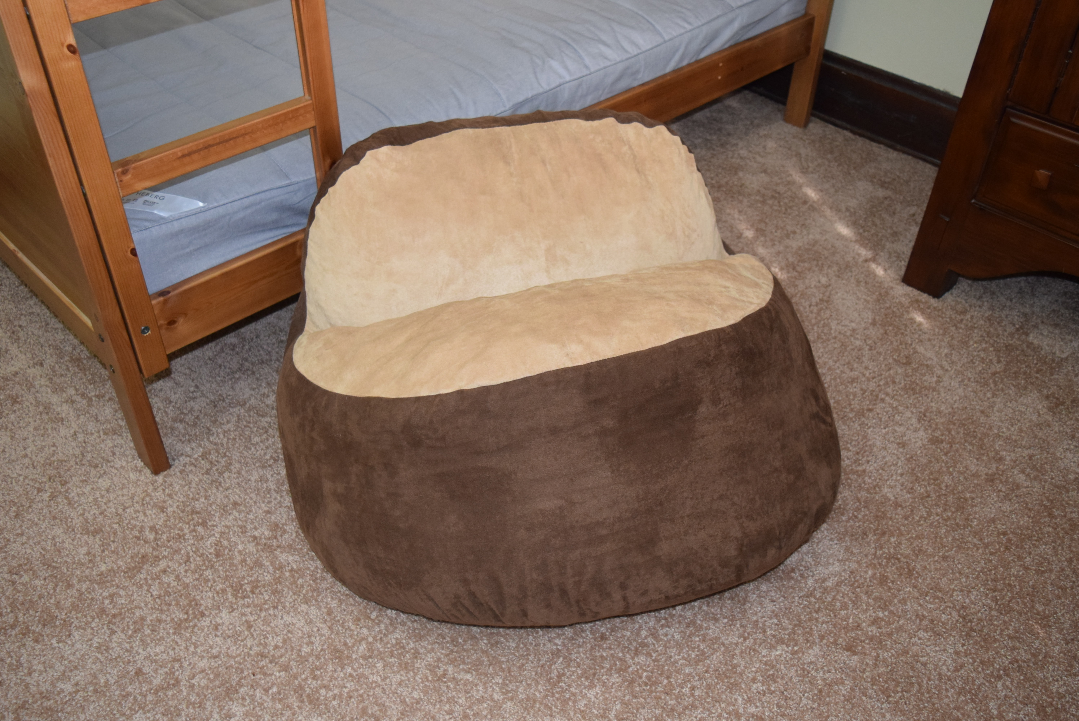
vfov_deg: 40.0
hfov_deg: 57.2
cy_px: 360
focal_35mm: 33
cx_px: 540
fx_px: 990
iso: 2000
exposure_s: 1/60
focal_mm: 22
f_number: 3.8
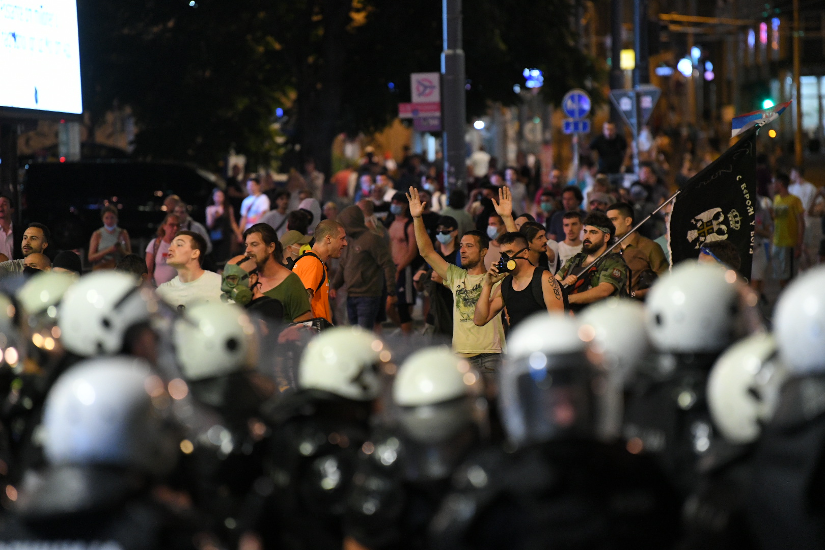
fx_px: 4583
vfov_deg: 6.9
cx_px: 412
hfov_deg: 10.3
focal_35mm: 200
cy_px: 275
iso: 6400
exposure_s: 1/160
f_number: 3.5
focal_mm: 200
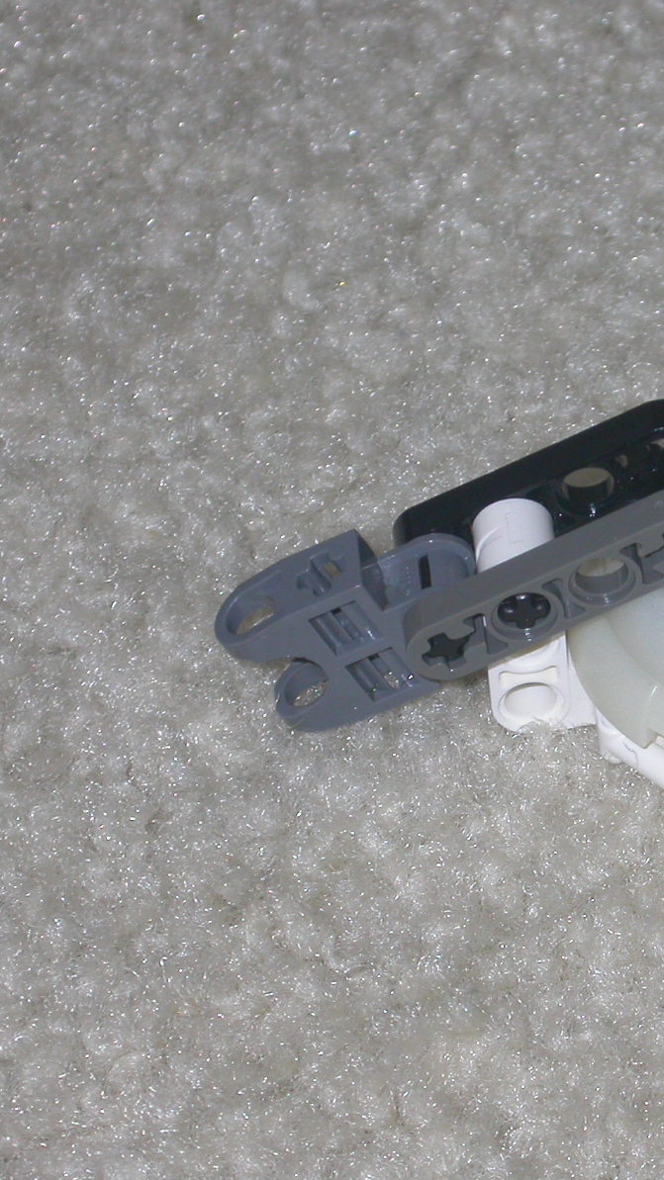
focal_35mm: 225
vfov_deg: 9.6
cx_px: 689
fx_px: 7043
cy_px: 588
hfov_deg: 5.4
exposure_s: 1/125
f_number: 5.1
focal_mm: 32
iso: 100
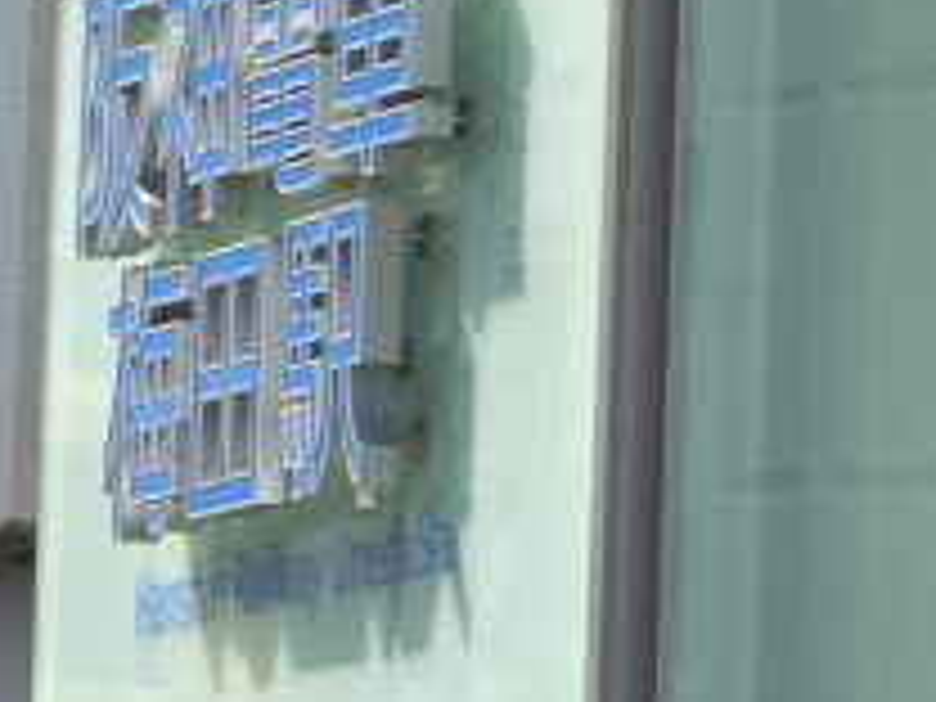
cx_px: 1071
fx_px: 15899
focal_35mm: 588
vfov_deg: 2.5
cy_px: 81
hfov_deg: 3.4
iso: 80
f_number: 5.9
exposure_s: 1/200
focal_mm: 34
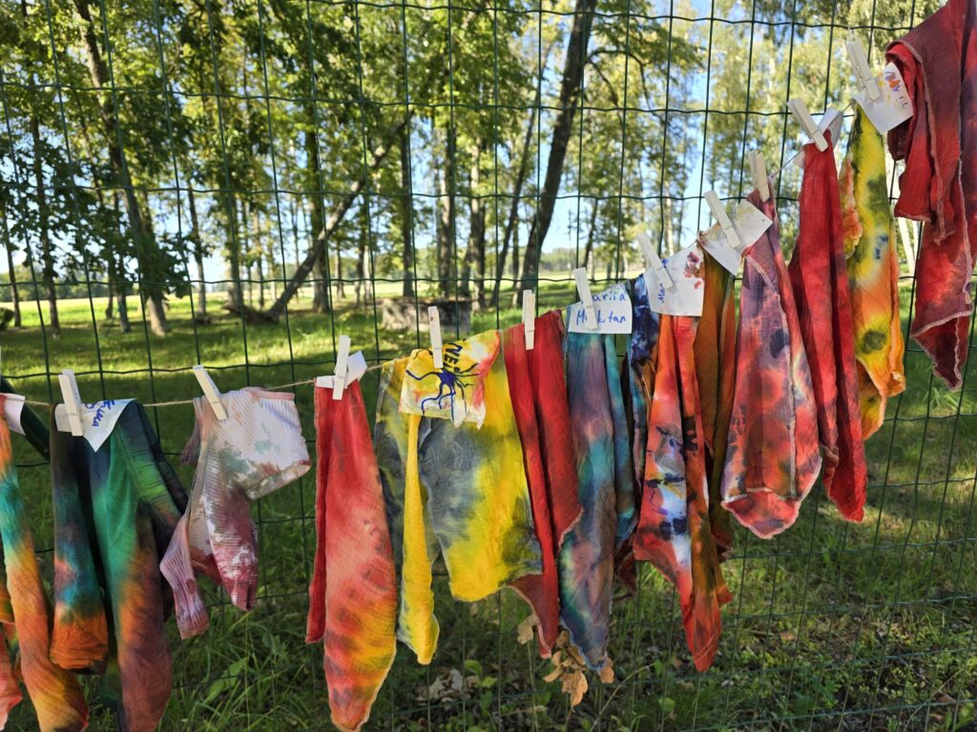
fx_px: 649
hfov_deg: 73.9
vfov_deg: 58.9
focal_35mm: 23
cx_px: 488
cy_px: 366
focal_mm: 6.3
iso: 16
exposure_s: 1/180
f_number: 1.7
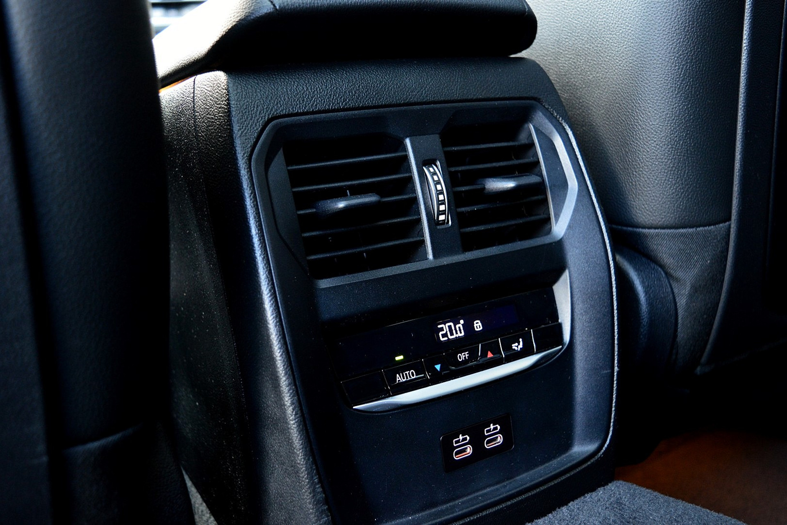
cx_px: 394
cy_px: 262
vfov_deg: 38.4
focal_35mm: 34
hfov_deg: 55.1
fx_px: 754
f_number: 3.8
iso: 800
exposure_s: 1/20
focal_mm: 23
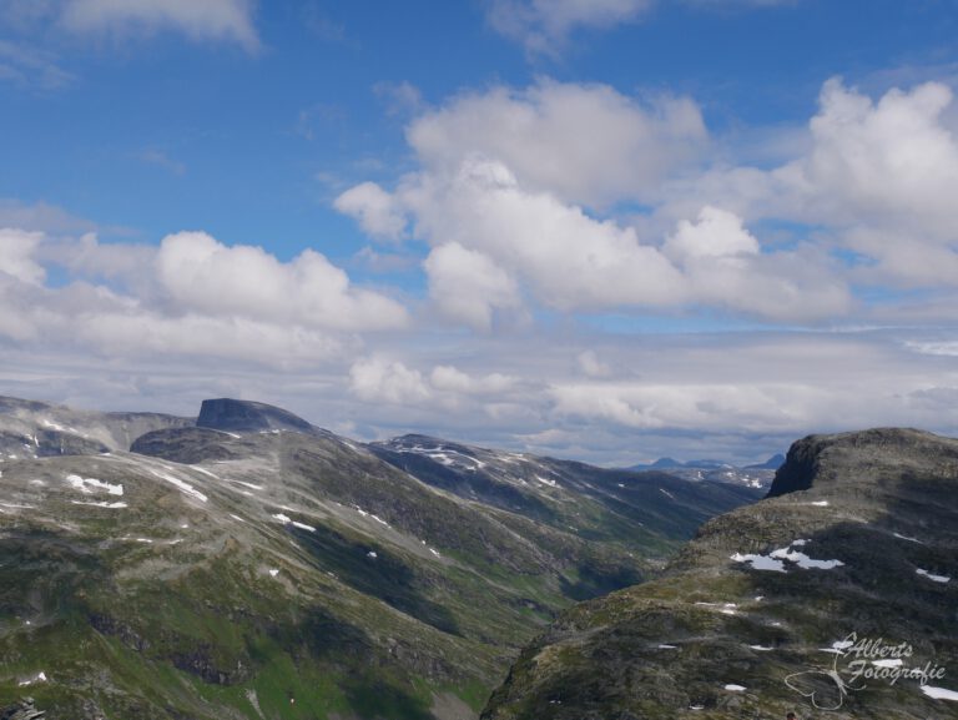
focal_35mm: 38
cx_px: 479
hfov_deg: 48.9
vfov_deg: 37.8
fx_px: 1052
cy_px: 360
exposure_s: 1/640
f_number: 10
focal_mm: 19
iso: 200
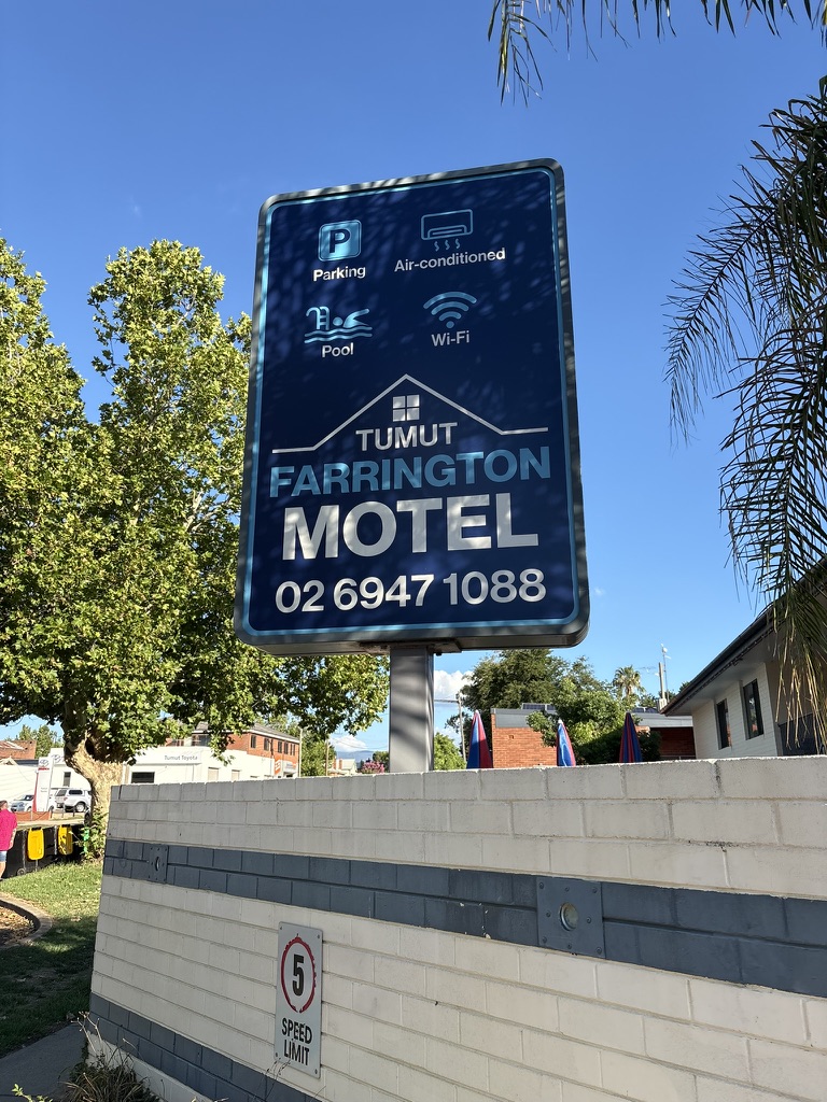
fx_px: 828
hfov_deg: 53.1
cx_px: 414
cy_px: 551
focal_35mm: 26
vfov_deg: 67.3
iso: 64
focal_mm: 5.96
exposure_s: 1/2075
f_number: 1.6
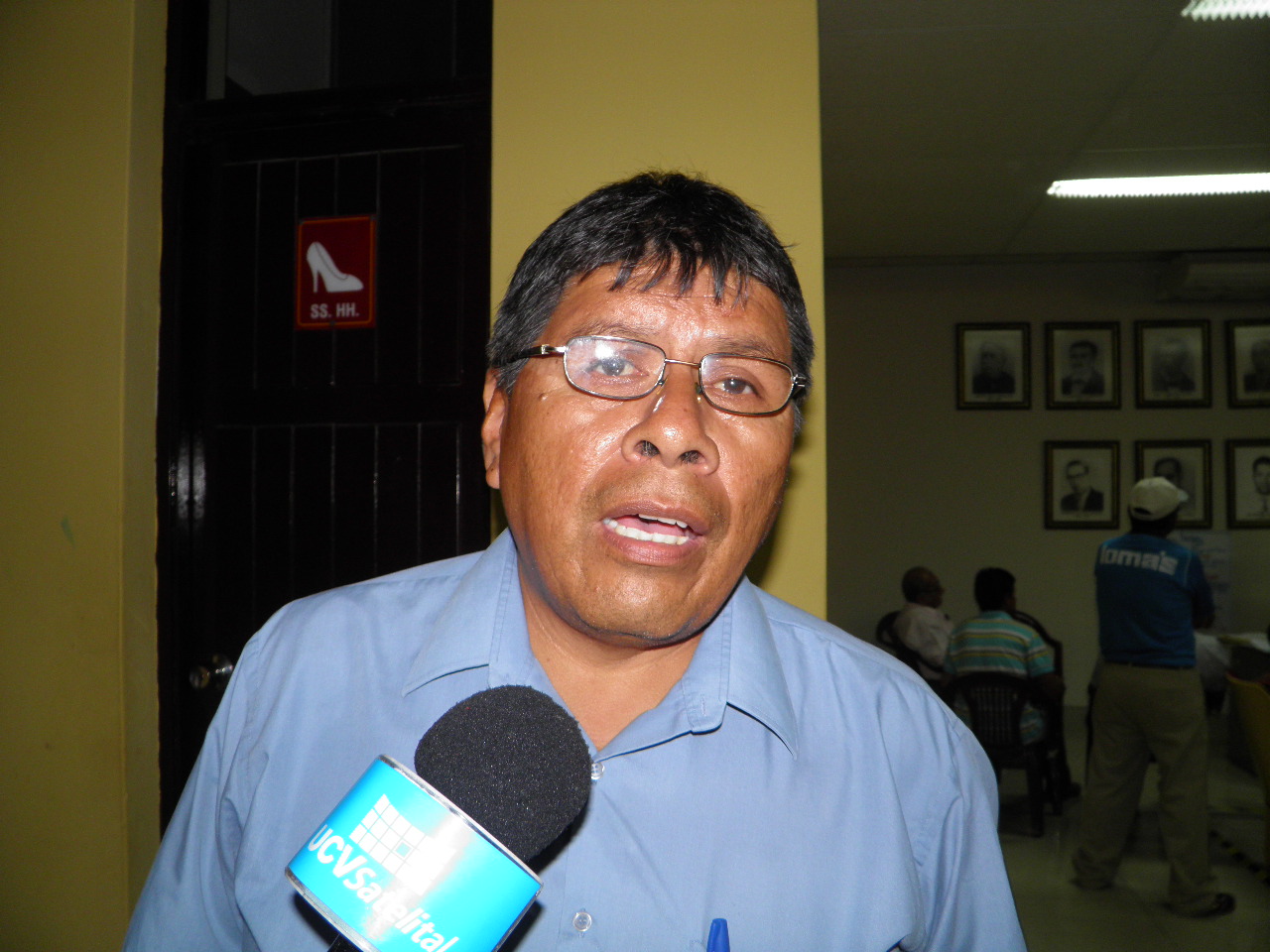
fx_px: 1027
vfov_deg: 49.7
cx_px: 635
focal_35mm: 28
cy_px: 476
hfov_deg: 63.4
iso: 100
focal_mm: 4.9
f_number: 2.8
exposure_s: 1/30
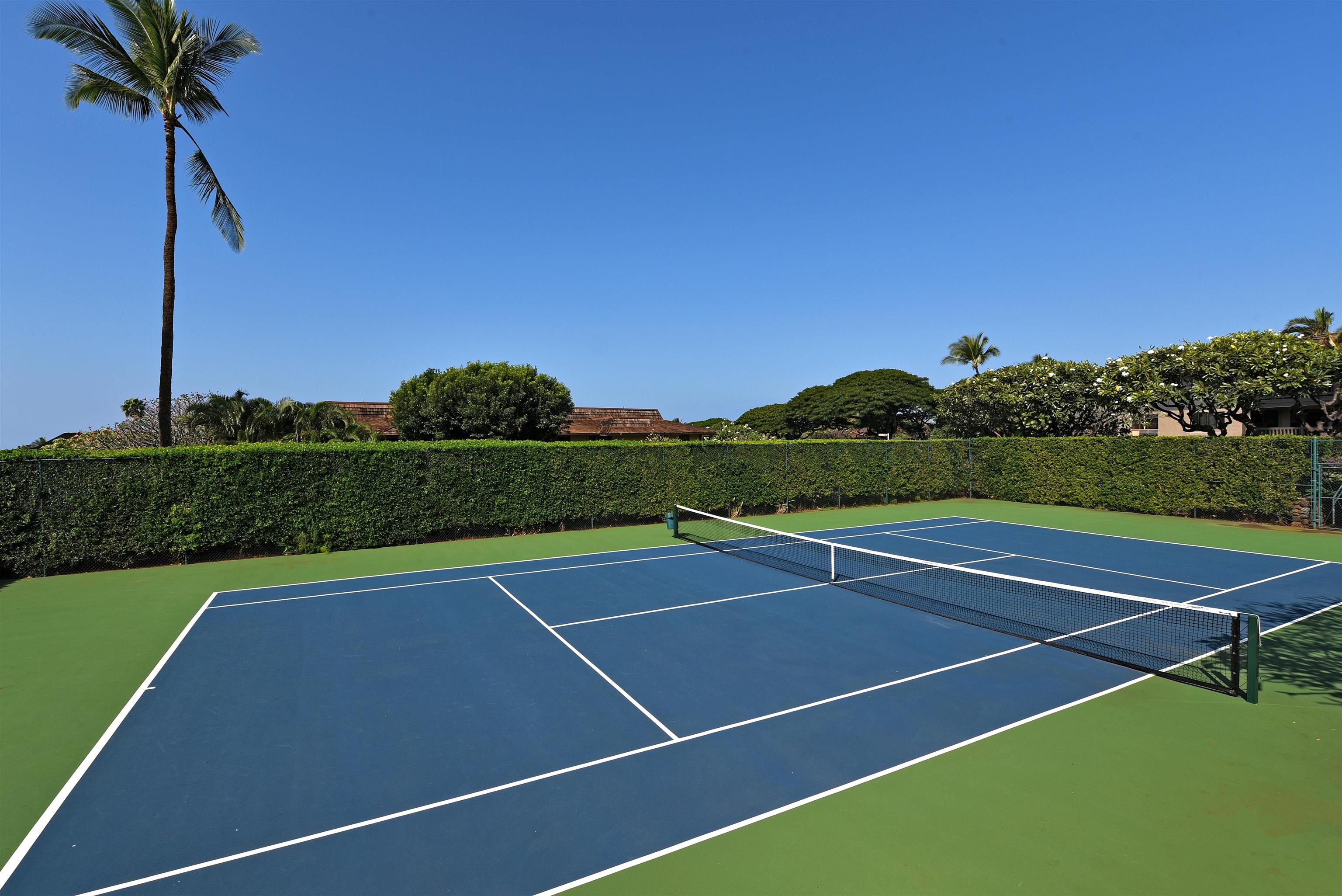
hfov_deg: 104.2
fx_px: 522
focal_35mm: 14
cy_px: 448
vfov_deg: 81.2
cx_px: 671
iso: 100
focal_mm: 14
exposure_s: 1/200
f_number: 13
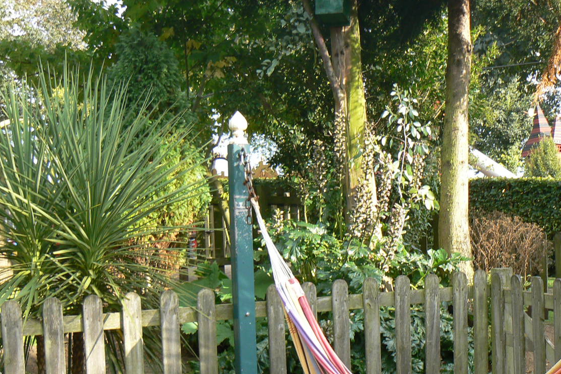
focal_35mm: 54
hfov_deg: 36.6
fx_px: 842
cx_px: 355
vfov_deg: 24.8
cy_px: 280
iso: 80
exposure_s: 1/100
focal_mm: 6
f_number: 4.5
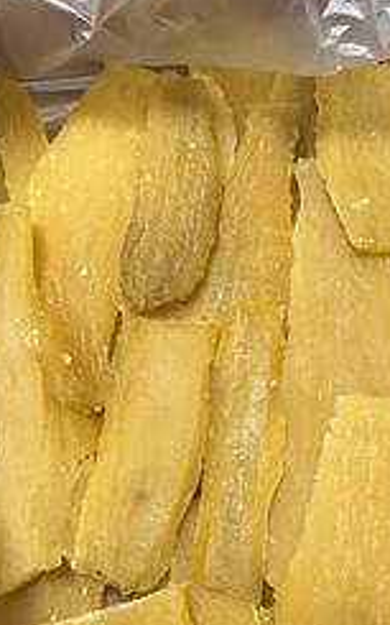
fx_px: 766
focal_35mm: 45
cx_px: 268
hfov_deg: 28.3
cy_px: 441
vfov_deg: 43.4
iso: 160
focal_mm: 5.1
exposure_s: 1/50
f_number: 1.6
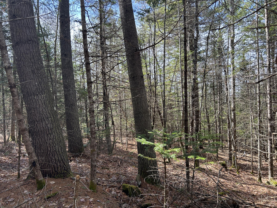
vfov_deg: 53.1
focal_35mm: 26
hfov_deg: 67.3
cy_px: 104
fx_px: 208
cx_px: 138
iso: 50
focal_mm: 5.7
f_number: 1.5
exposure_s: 1/484
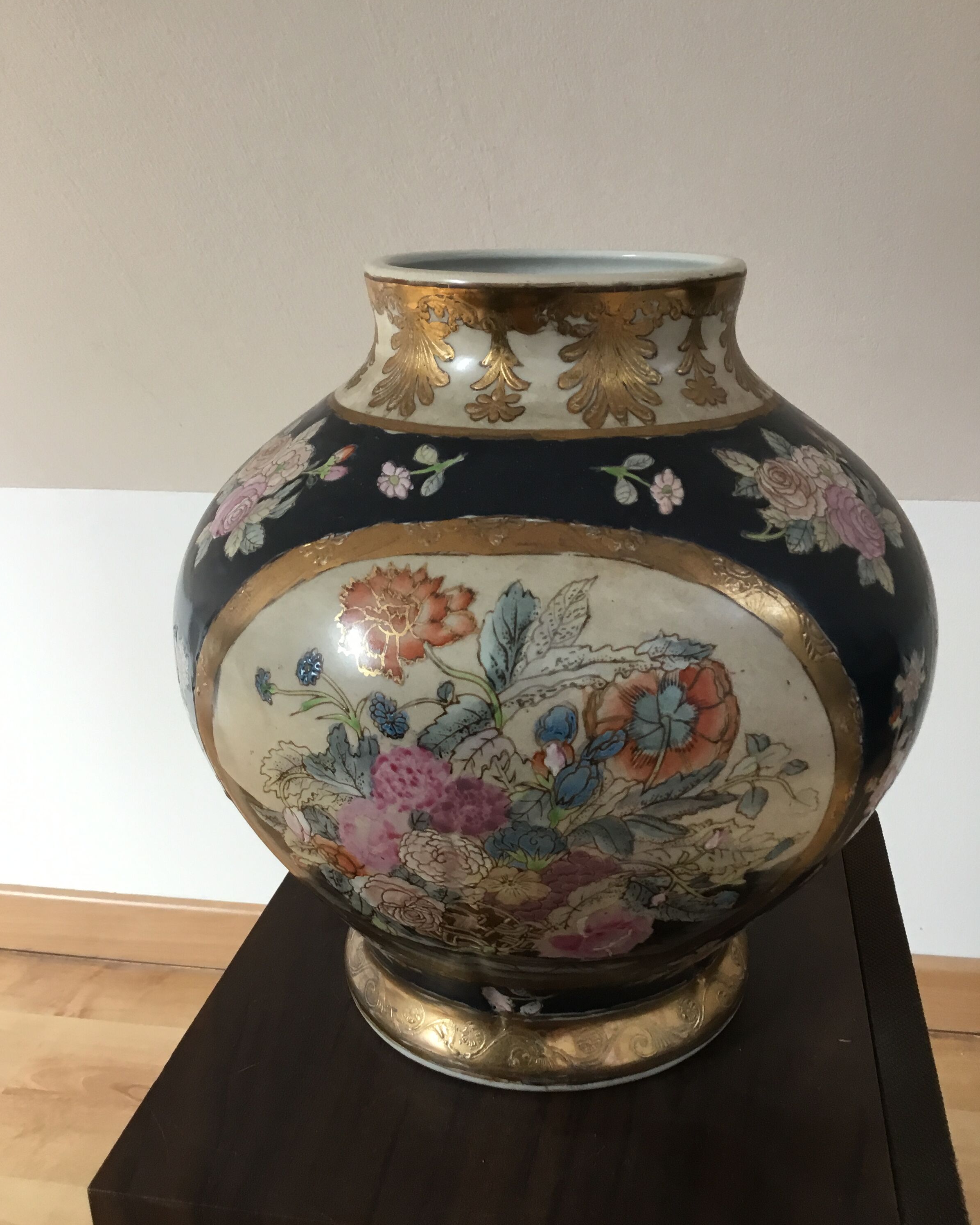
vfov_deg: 54.2
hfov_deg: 44.5
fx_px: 1197
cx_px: 482
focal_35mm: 33
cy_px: 638
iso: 64
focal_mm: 3.3
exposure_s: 1/33
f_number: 2.4
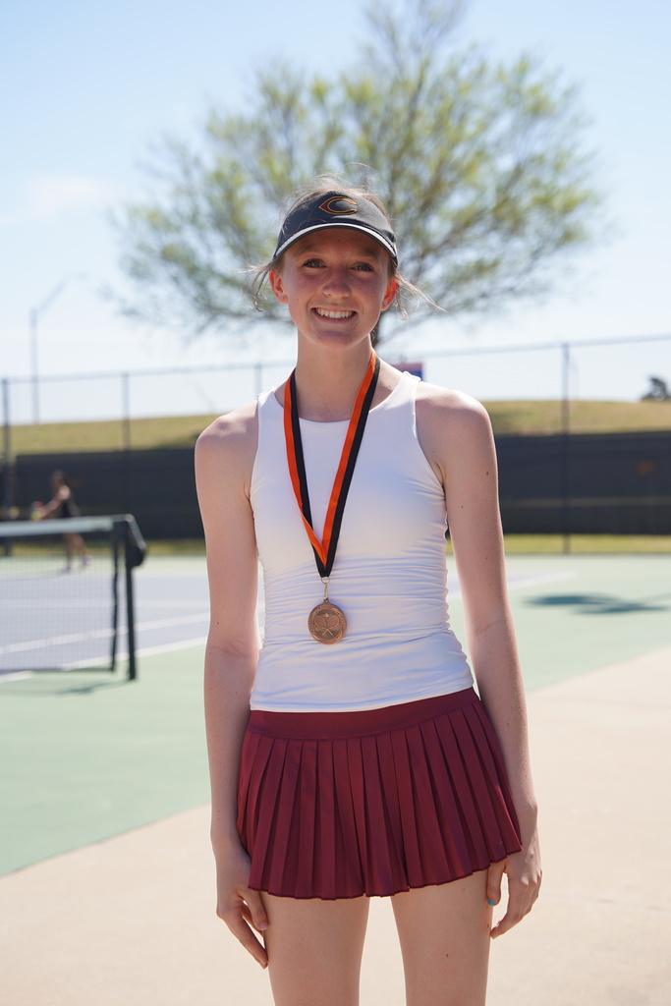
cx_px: 336
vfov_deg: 33.4
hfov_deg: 22.6
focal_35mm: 60
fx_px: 1677
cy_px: 503
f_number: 4.5
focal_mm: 60
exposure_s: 1/500
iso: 100
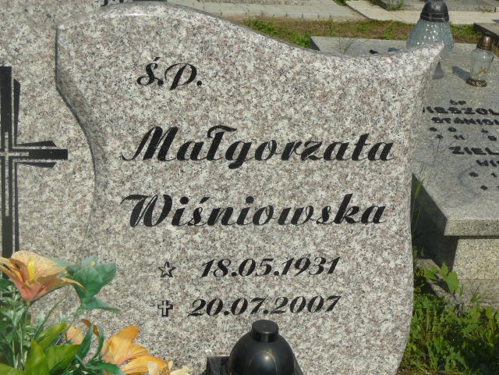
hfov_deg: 27.4
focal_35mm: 71
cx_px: 250
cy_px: 188
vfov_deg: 20.7
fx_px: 1023
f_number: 6.3
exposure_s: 1/500
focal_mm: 10.5
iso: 80
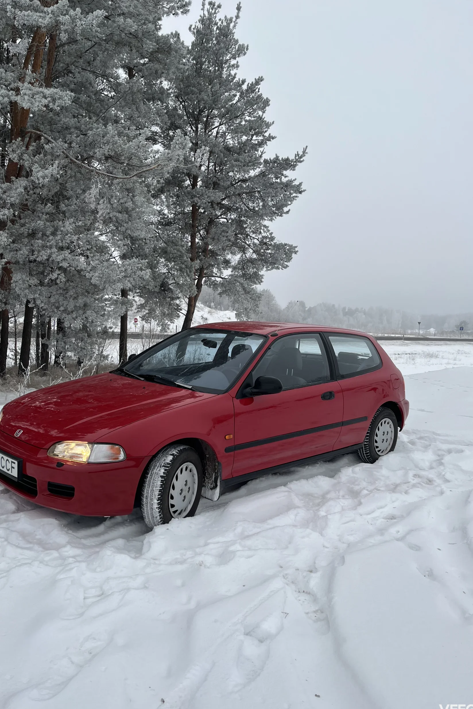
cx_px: 216
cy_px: 351
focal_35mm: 28
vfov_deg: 65.5
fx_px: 552
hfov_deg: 46.4
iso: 40
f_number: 1.6
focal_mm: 5.1
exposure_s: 1/231
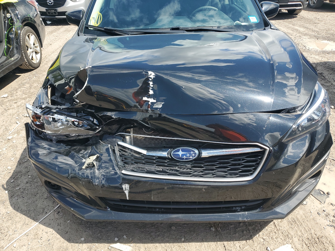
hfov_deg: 67.3
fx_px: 252
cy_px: 126
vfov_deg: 53.1
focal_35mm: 26
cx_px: 168
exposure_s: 1/1429
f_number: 1.5
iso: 50
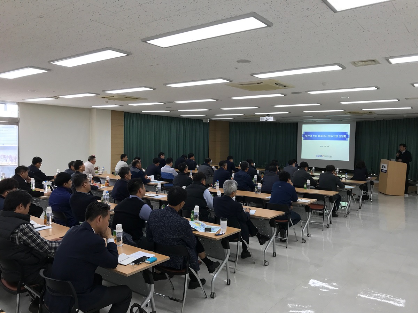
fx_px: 338
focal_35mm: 28
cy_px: 156
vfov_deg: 49.7
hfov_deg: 63.4
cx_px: 209
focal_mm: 3.99
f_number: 1.8
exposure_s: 1/60
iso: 32
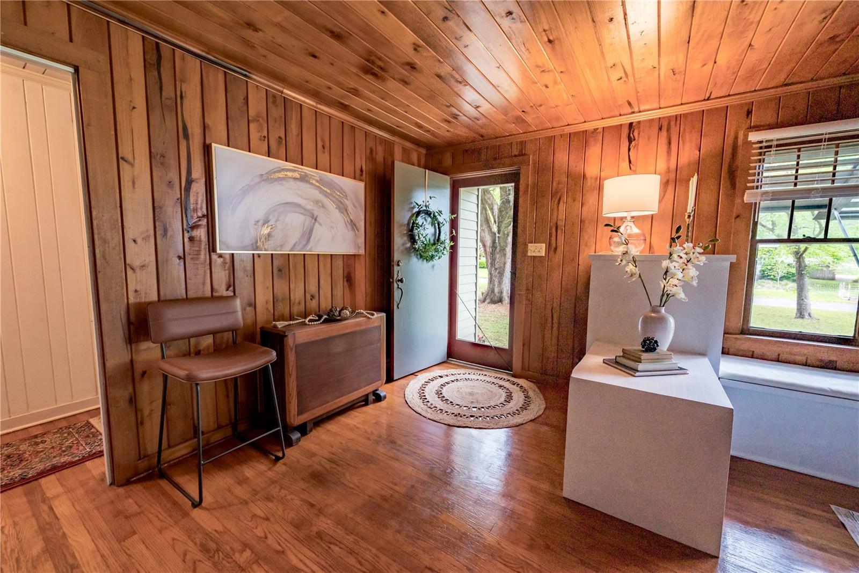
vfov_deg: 81.2
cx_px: 430
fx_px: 334
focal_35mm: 14
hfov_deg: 104.2
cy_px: 286
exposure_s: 1/80
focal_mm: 14
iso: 400
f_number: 8
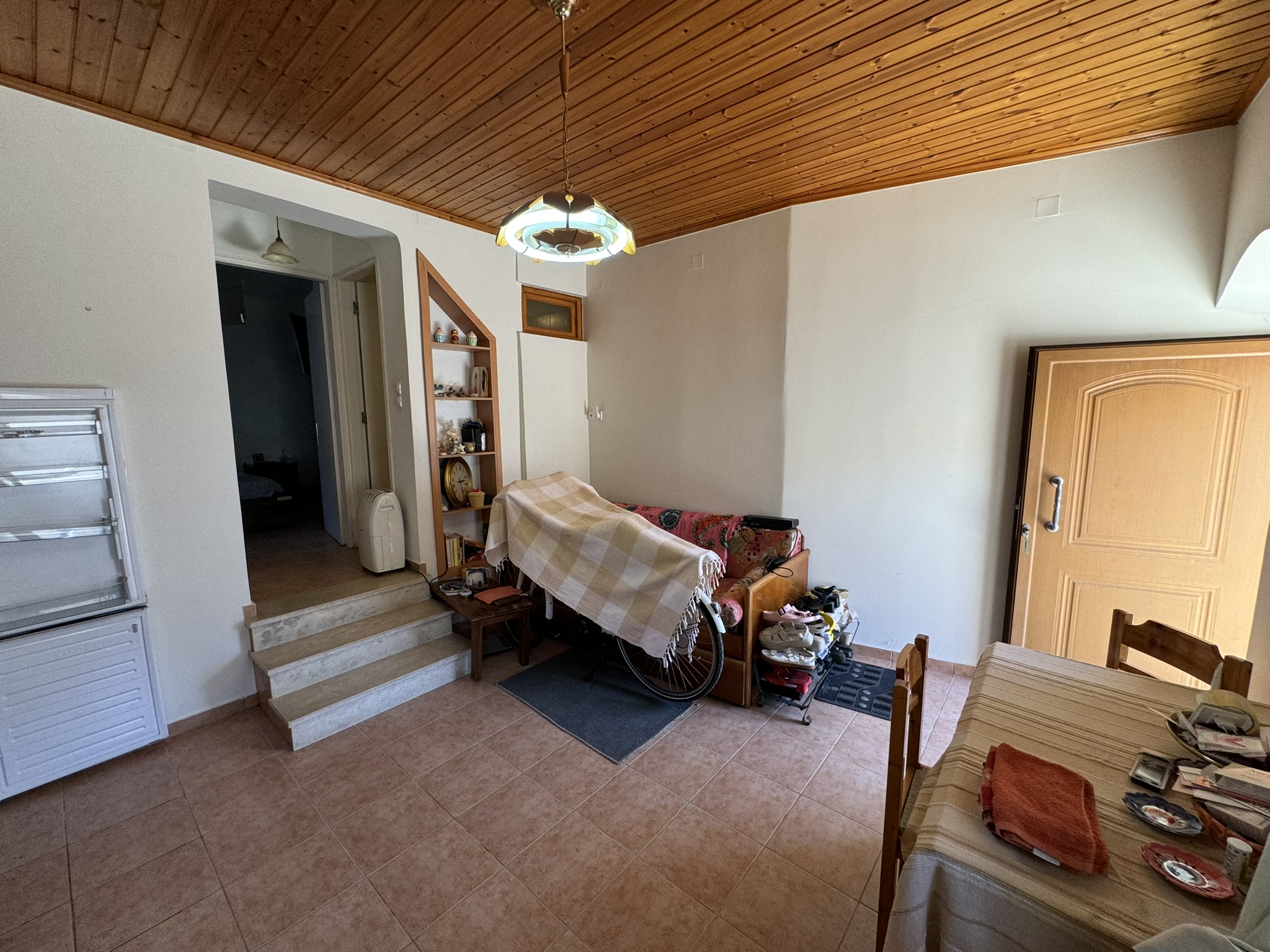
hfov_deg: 102.1
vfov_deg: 85.7
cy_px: 476
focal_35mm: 14
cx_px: 635
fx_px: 514
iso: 125
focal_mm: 2.22
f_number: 2.2
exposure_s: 1/100
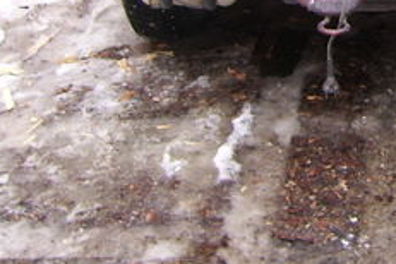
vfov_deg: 13.0
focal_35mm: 101
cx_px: 422
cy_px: -105
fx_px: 1111
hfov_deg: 19.5
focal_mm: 5.95
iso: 100
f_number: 2.8
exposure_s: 1/50
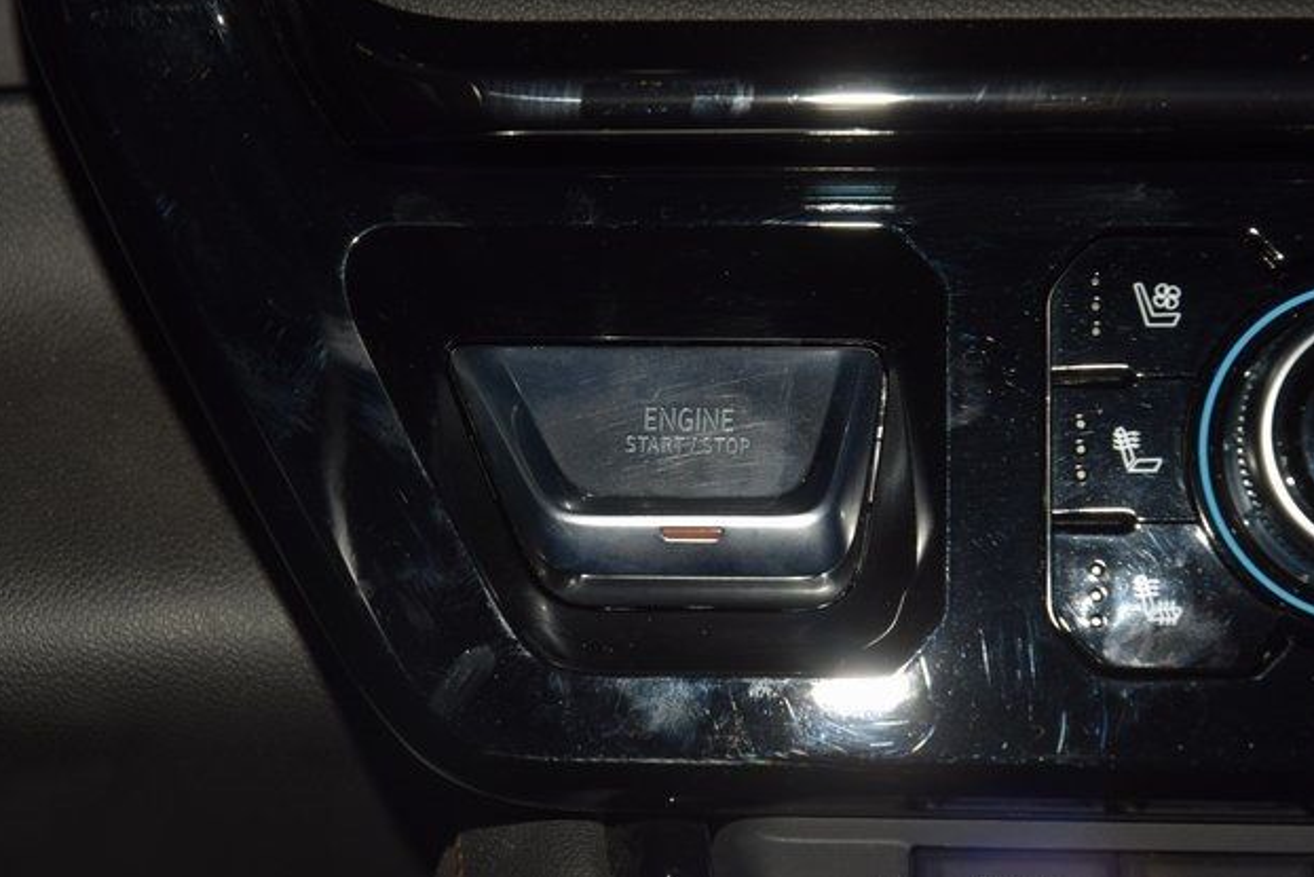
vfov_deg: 12.7
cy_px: 430
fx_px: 3943
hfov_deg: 18.9
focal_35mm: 108
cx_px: 663
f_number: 8
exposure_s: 1/125
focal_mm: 70
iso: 100
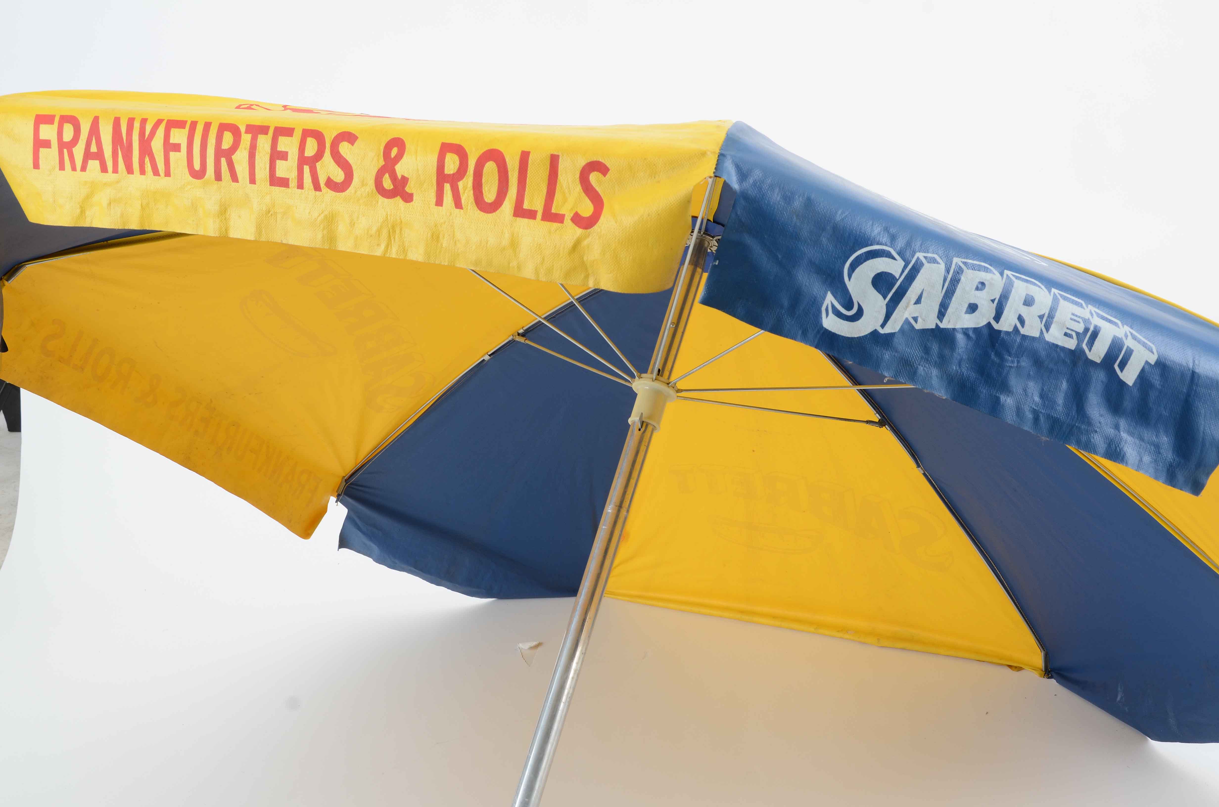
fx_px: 1521
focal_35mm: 45
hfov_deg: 43.7
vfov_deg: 29.7
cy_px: 404
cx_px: 610
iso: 200
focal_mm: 30
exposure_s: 1/160
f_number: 10
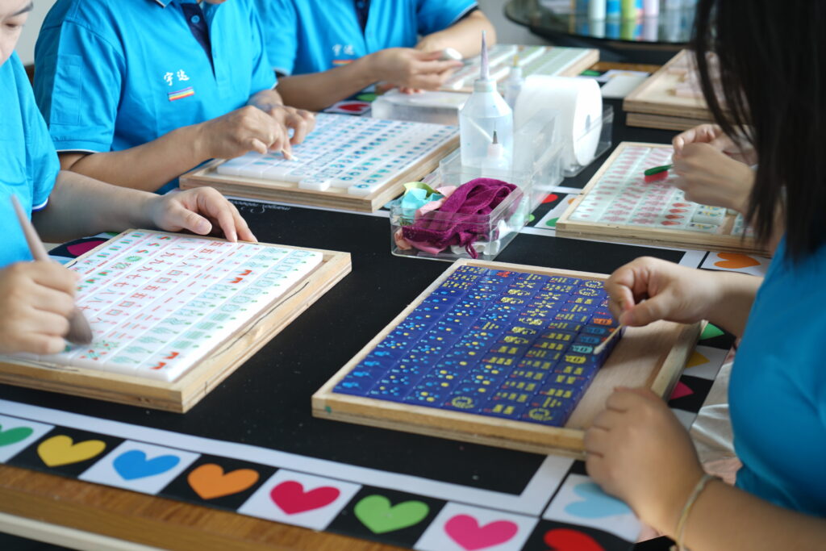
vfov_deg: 23.4
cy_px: 276
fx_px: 1331
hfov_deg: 34.5
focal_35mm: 58
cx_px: 413
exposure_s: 1/20
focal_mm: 58
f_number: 4
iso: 64
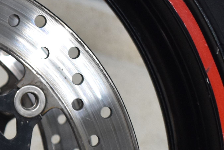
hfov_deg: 11.4
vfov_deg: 7.8
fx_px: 1076
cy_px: 203
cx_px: -115
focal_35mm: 173
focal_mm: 26
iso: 800
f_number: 4
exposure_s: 1/50
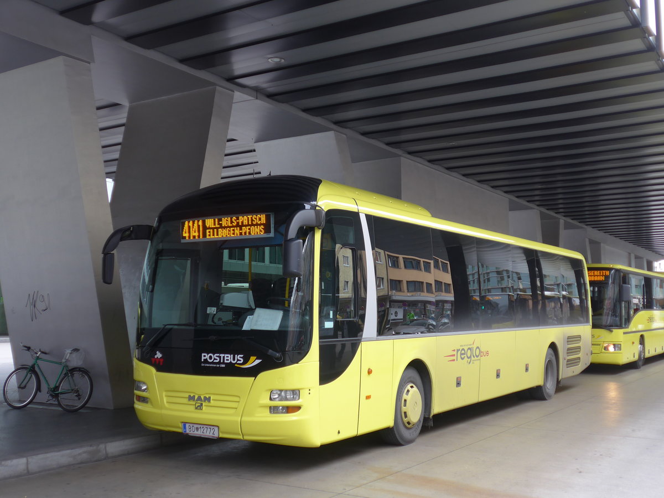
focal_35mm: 41
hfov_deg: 45.8
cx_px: 332
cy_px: 249
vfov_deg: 35.1
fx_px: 786
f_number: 2.6
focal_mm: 8.4
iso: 80
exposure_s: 1/80
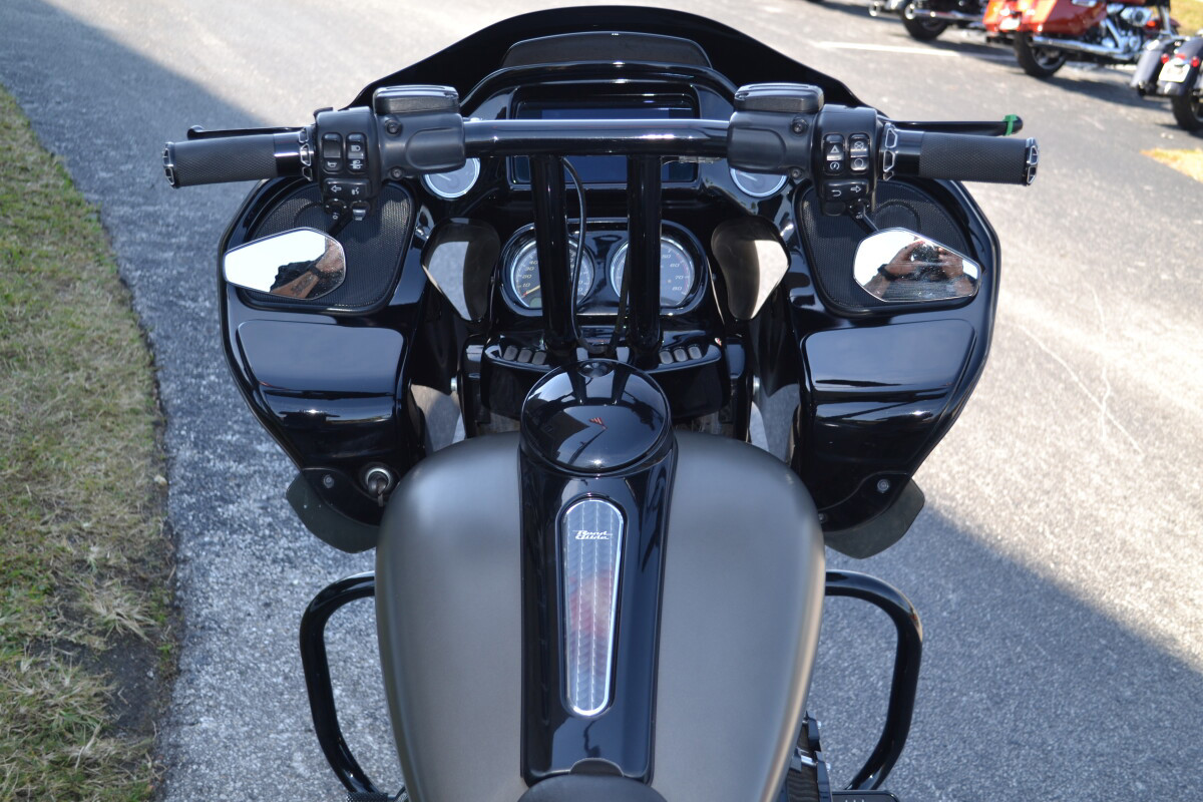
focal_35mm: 42
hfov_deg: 46.4
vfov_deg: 31.9
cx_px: 602
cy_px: 401
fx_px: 1403
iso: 110
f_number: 4.5
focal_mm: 28
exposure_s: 1/125
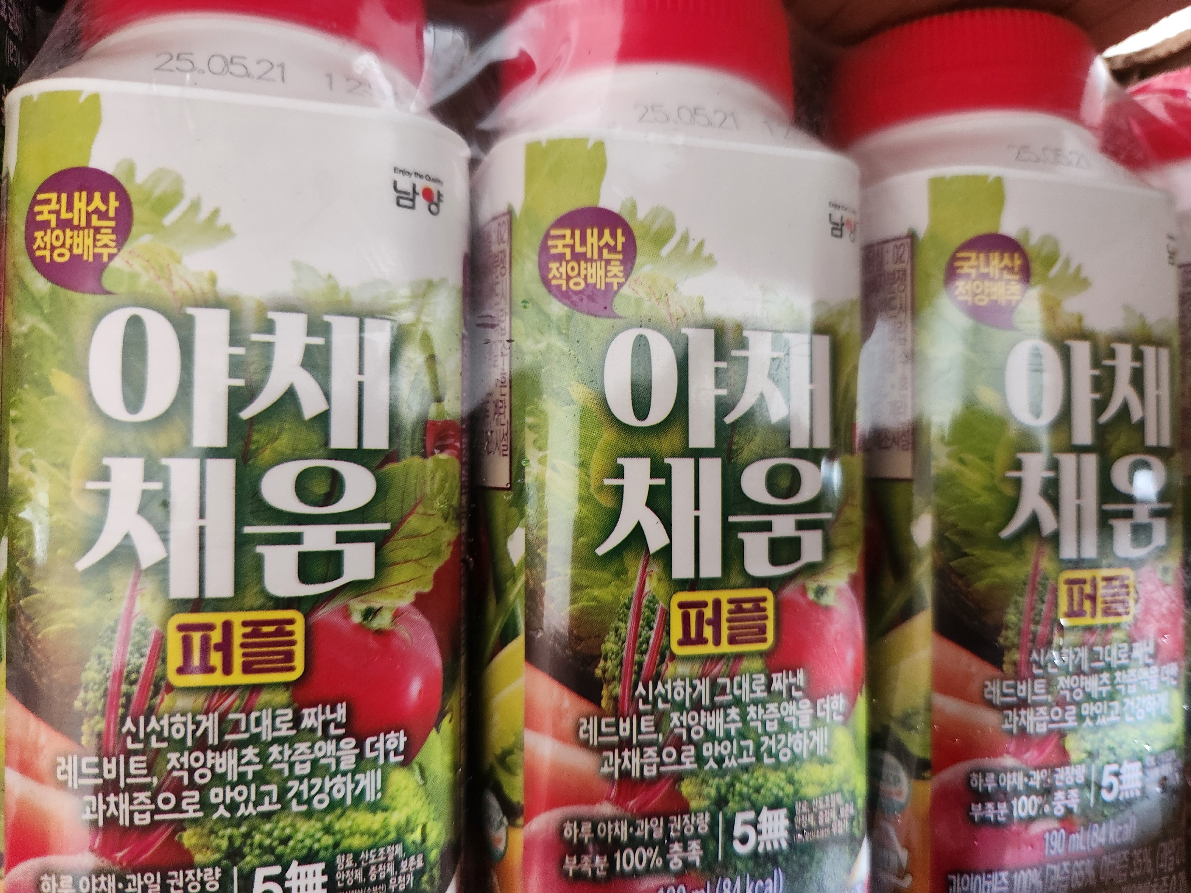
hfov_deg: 73.9
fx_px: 791
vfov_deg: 58.9
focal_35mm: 23
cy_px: 446
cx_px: 596
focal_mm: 5.4
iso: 640
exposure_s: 1/40
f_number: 1.8
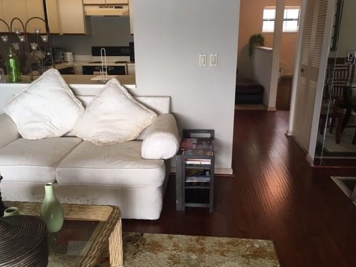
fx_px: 319
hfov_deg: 58.4
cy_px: 142
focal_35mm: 31
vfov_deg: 45.4
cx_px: 177
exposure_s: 1/30
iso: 64
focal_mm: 4.15
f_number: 2.2
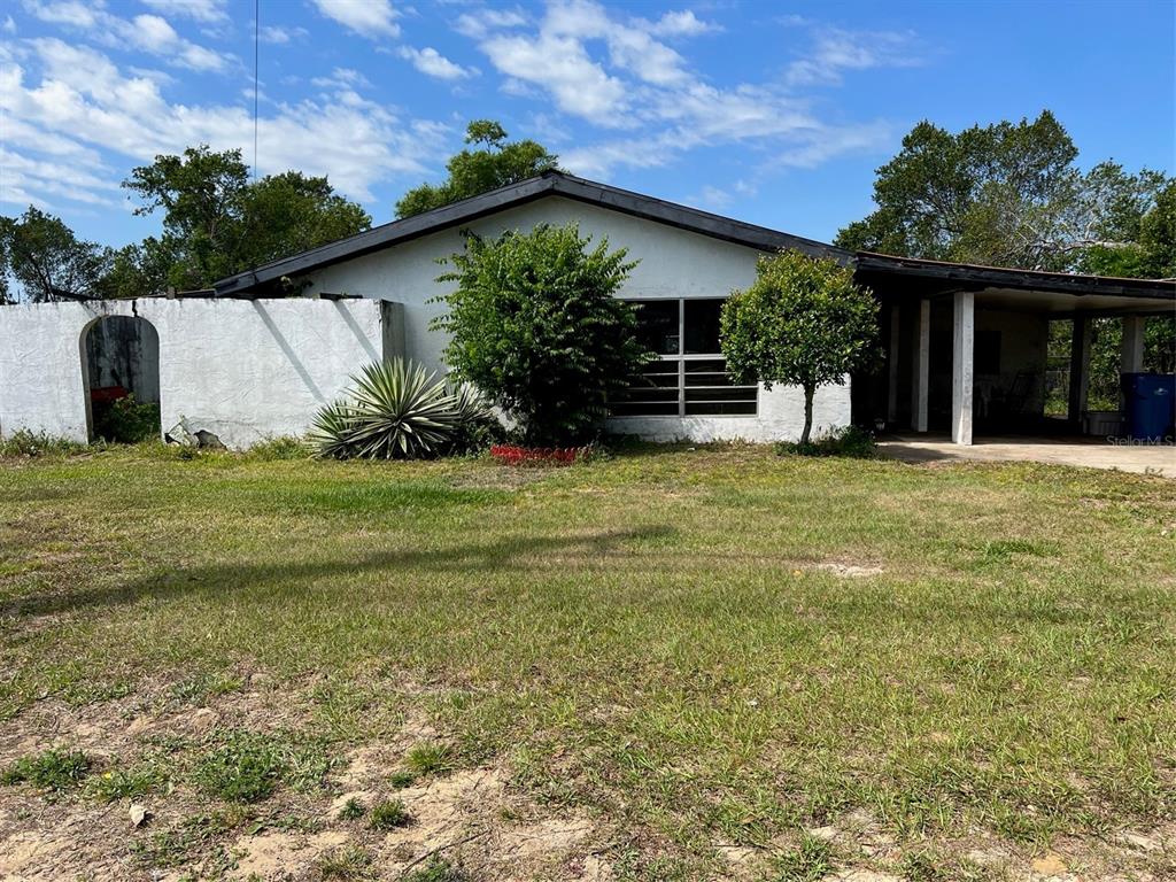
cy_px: 441
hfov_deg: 67.3
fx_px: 883
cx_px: 588
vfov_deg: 53.1
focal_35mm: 26
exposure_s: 1/3704
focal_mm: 5.7
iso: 50
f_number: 1.5
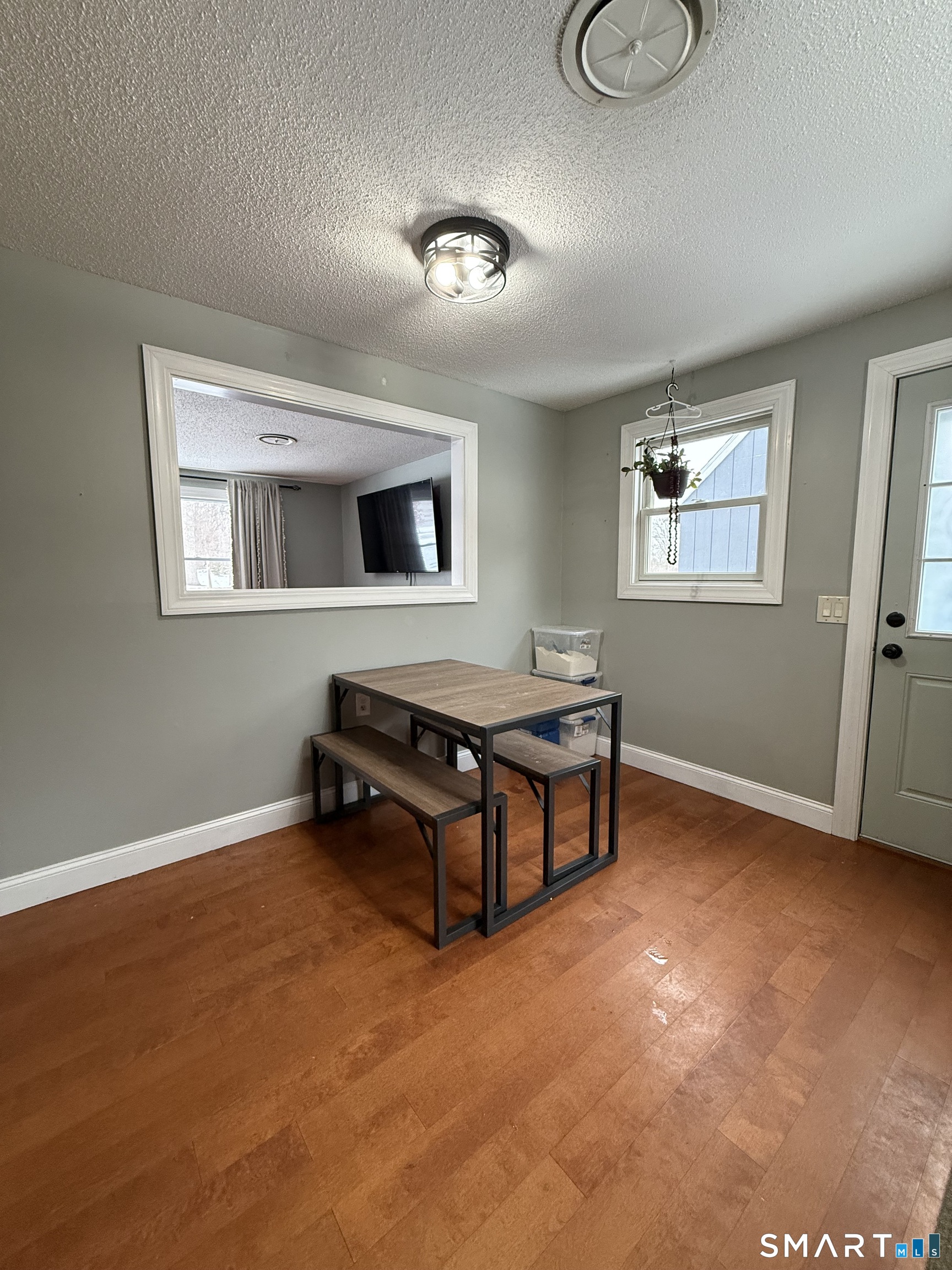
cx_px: 476
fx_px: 513
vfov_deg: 102.1
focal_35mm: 14
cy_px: 635
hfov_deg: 85.7
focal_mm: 2.22
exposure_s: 1/60
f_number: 2.2
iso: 400
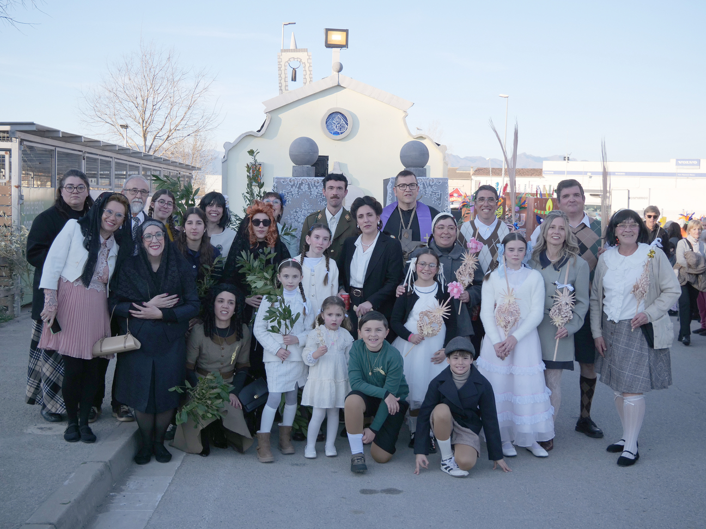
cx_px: 353
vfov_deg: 36.0
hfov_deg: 46.8
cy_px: 264
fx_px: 816
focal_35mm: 40
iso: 250
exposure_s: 1/800
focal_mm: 20
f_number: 4.1
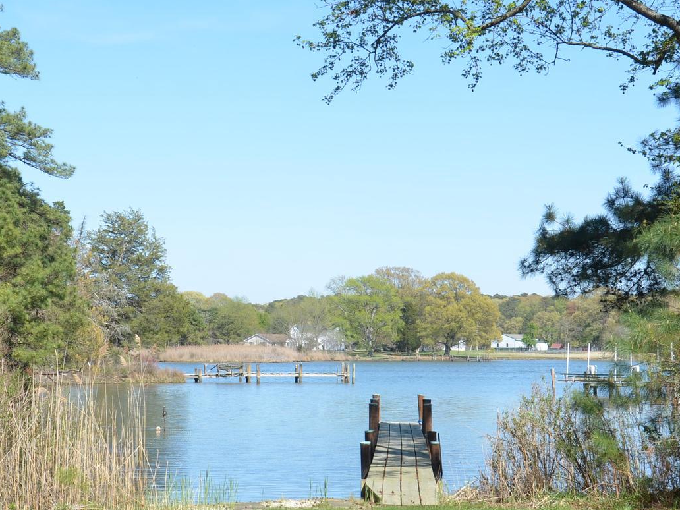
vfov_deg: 18.3
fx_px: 1572
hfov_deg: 24.4
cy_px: 380
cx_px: 334
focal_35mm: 80
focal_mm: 28
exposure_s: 1/250
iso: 140
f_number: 8
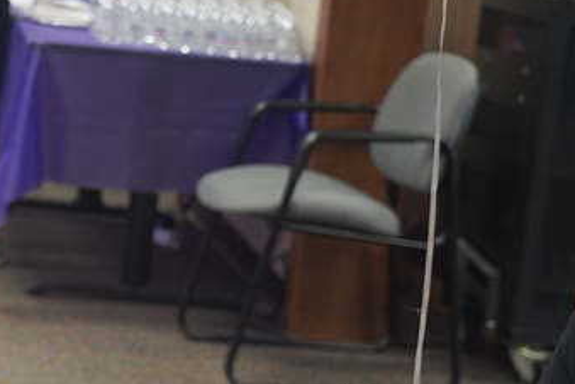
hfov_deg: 12.9
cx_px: 10
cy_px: 230
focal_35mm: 157
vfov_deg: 8.7
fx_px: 2507
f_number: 4
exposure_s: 1/160
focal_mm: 52
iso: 2000
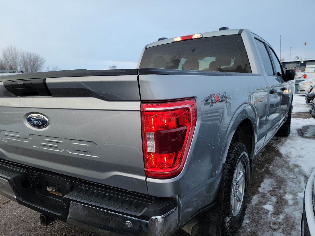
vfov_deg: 51.2
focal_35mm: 27
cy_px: 132
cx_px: 151
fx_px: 246
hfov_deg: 65.3
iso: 59
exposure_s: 1/119
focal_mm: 6.7
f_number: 1.8
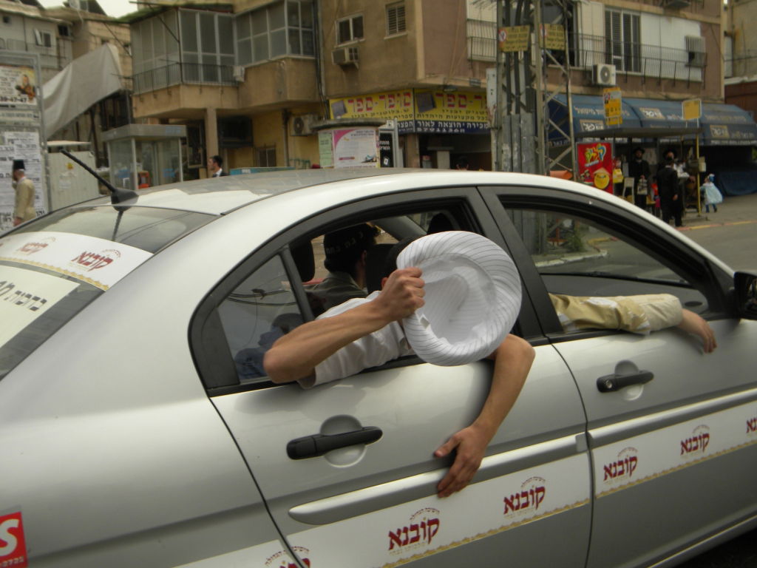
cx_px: 378
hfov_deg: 45.8
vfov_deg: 35.1
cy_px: 284
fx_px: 897
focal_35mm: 41
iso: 80
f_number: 7.6
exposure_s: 1/214
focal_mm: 7.3
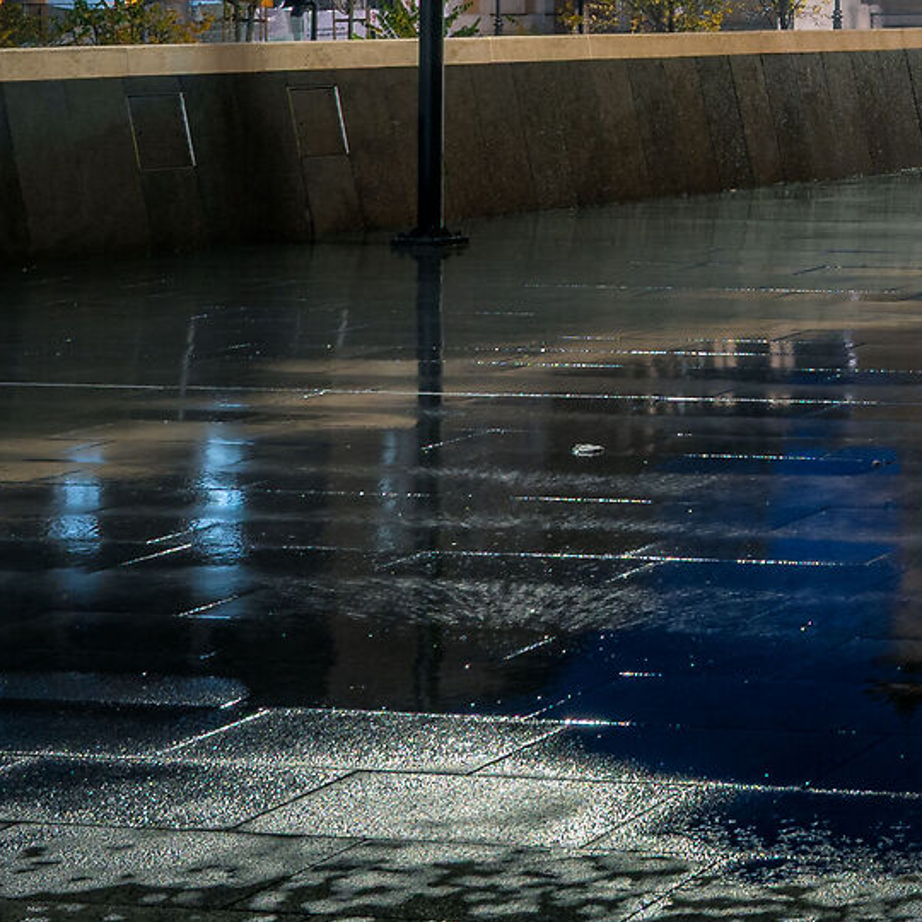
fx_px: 3131
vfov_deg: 15.8
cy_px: -341
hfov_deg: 15.7
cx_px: 1265
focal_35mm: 104
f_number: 11
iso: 100
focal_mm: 27.5
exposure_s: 6
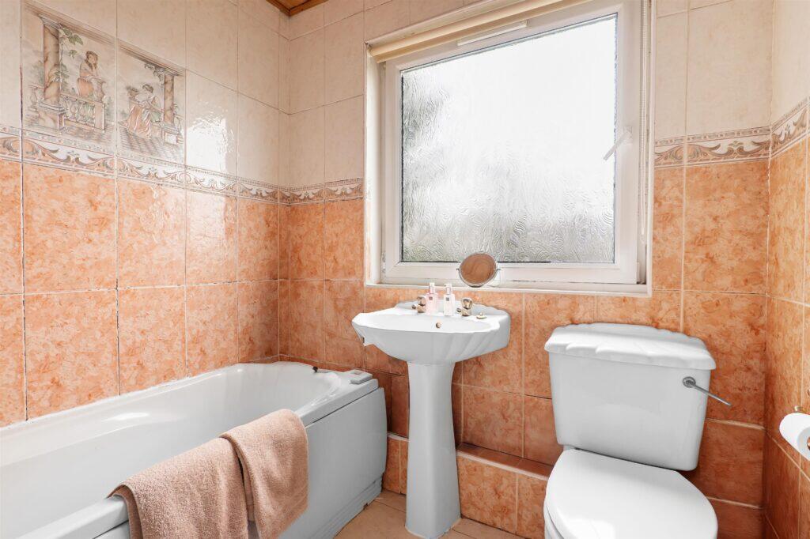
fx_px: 360
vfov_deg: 73.7
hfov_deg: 96.8
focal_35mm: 16
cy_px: 270
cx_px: 405
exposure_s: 1/15
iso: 400
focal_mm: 16
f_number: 8
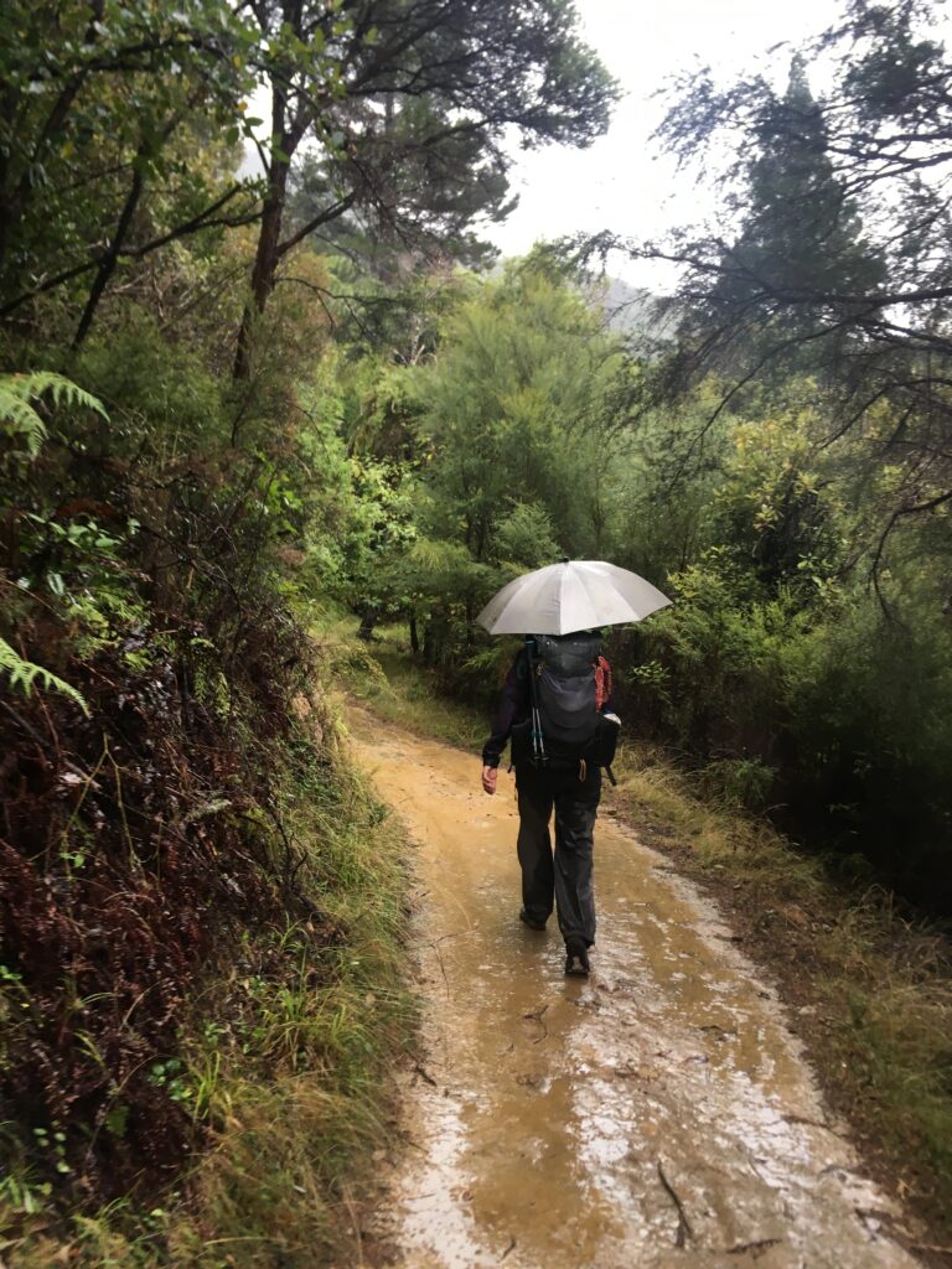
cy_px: 634
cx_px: 476
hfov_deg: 48.2
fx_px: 1063
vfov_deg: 61.7
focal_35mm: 29
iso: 25
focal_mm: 4.15
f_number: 2.2
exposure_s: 1/33
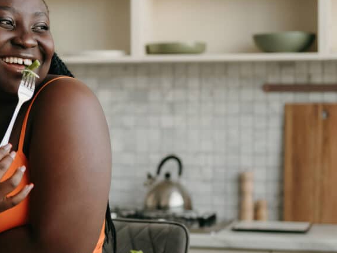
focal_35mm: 113
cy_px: 106
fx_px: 1100
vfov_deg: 13.1
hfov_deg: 17.1
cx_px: 7
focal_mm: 56
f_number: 3.5
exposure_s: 1/125
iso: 640
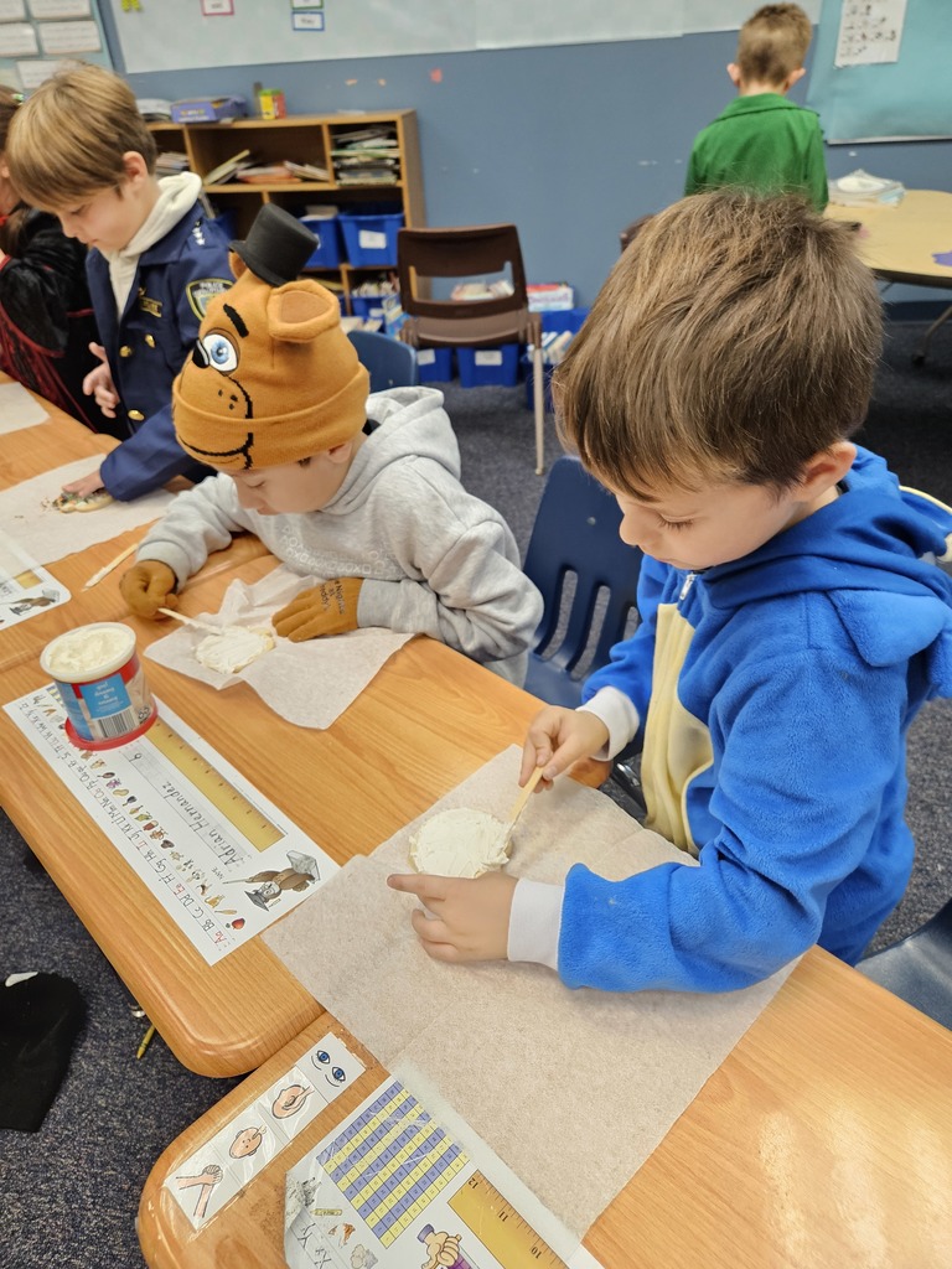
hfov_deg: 58.9
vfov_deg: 73.9
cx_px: 476
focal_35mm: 23
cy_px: 634
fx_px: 843
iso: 400
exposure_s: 1/120
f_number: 1.8
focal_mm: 5.4
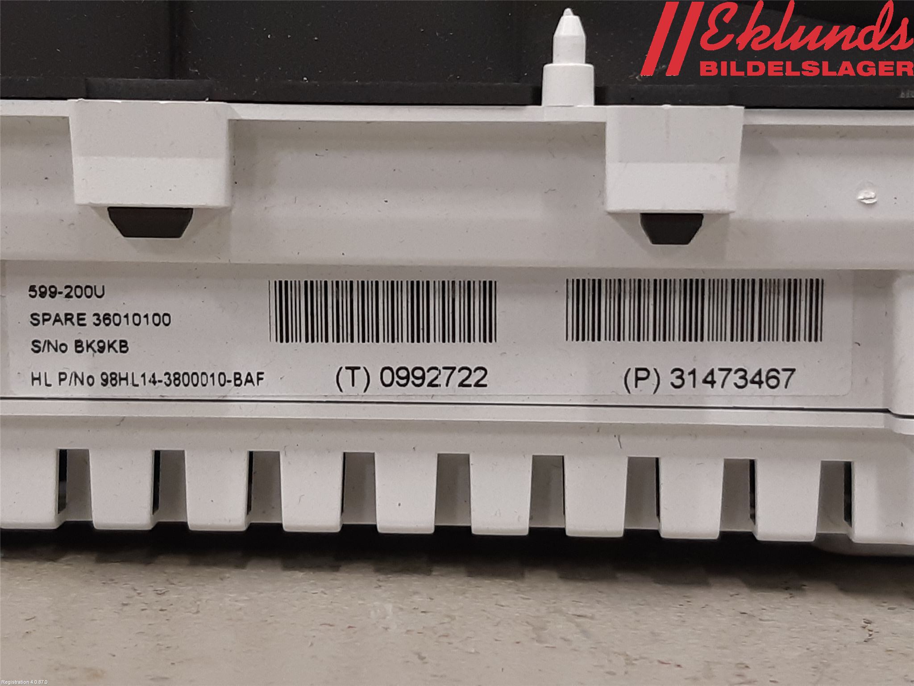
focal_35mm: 26
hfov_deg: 67.3
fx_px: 687
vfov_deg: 53.1
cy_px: 343
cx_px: 457
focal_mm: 3.93
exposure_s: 1/50
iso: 125
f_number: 1.7
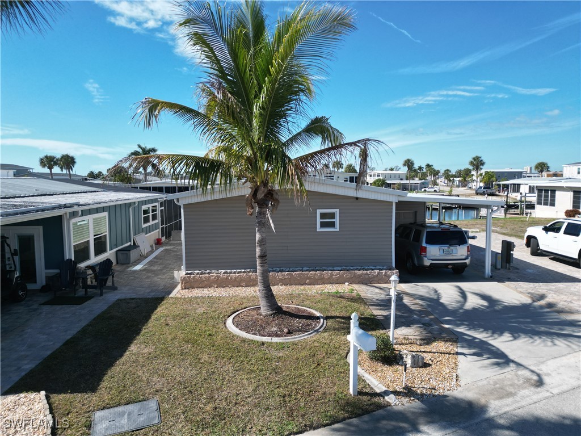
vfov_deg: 56.8
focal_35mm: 24
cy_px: 218
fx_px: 403
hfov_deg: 71.6
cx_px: 290
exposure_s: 1/3000
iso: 130
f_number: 1.7
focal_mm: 6.72
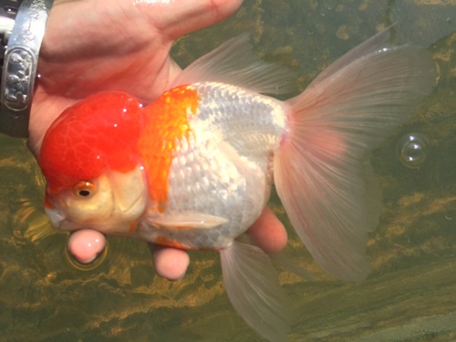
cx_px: 228
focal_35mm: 29
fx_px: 382
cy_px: 171
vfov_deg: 48.2
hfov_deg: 61.7
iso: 32
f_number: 2.2
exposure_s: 1/1099
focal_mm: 4.15
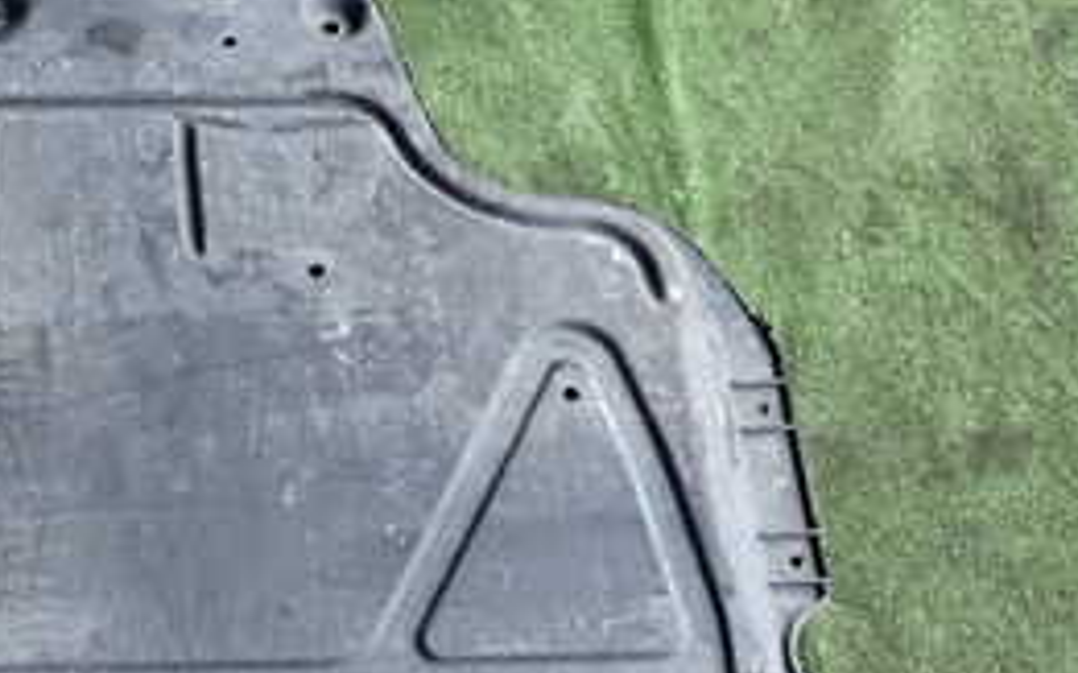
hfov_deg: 30.7
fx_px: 1792
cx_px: -41
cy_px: 595
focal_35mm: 61
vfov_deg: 20.9
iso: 100
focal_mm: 4.5
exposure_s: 1/200
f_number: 2
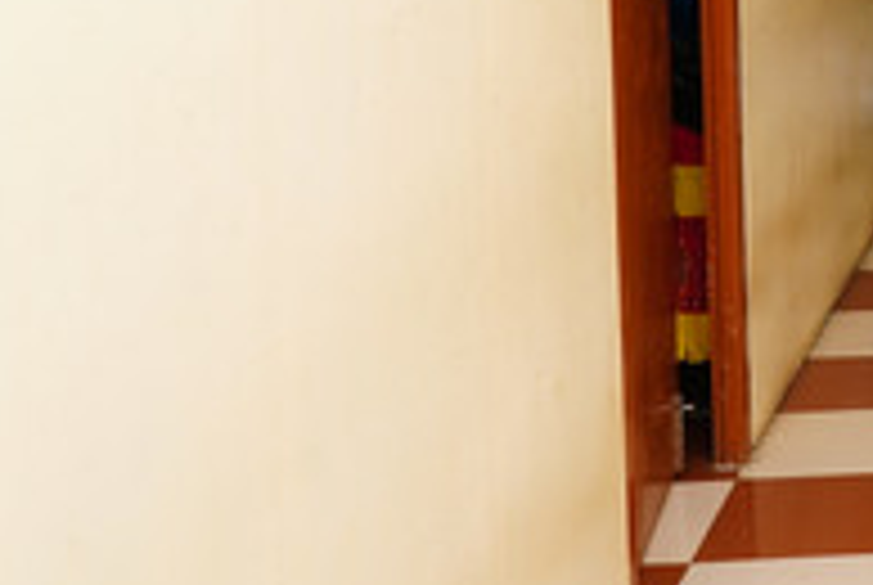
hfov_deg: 21.6
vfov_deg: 16.4
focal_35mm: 79
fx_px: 1919
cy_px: -187
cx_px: 1292
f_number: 6.3
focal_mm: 24
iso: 1250
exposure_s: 1/125
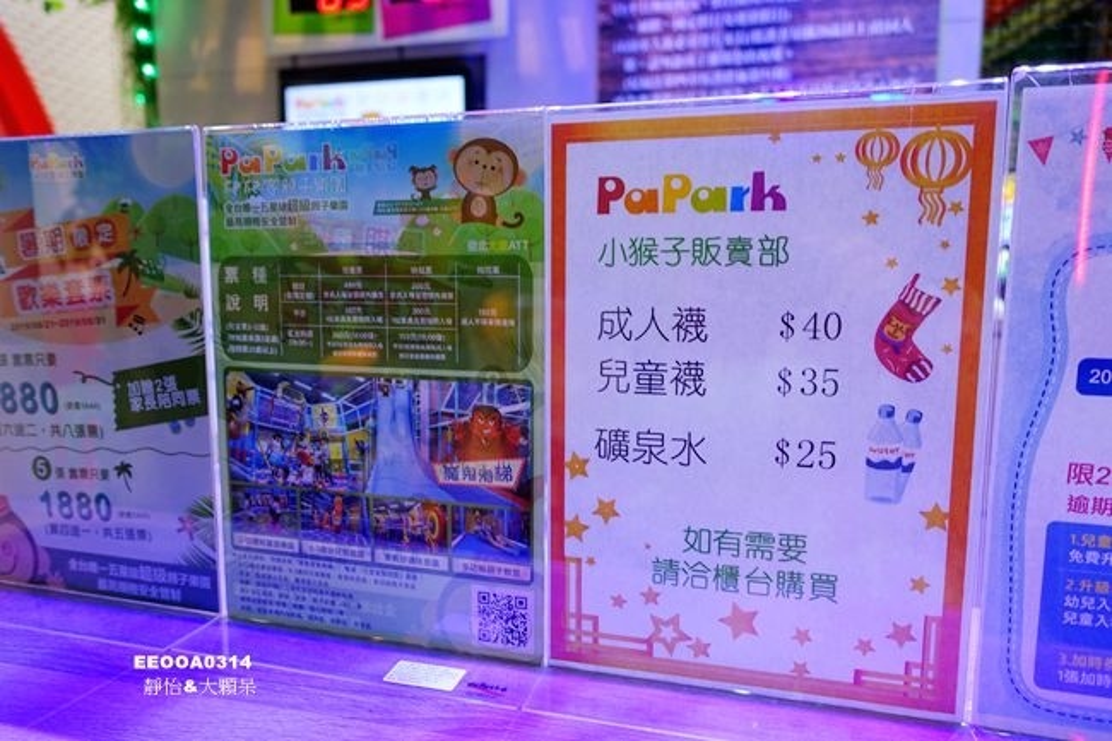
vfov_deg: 53.1
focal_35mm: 24
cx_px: 556
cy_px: 370
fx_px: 741
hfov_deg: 73.8
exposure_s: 1/30
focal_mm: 8.8
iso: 200
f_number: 1.8
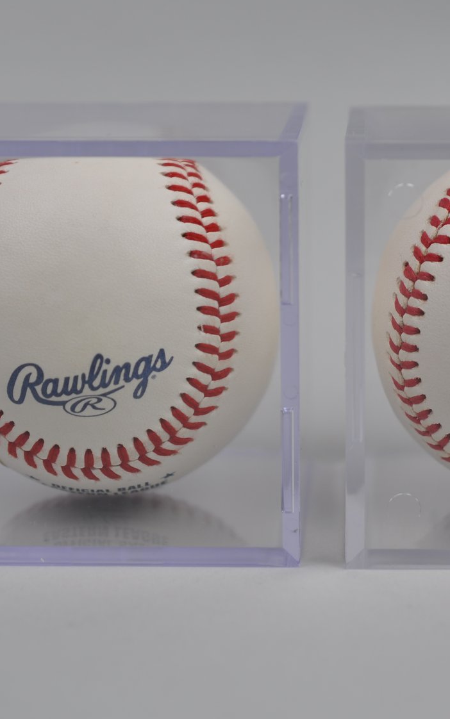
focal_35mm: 93
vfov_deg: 22.3
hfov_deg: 14.0
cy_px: 358
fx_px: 1823
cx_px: 321
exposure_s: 1/80
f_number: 4.5
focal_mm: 40
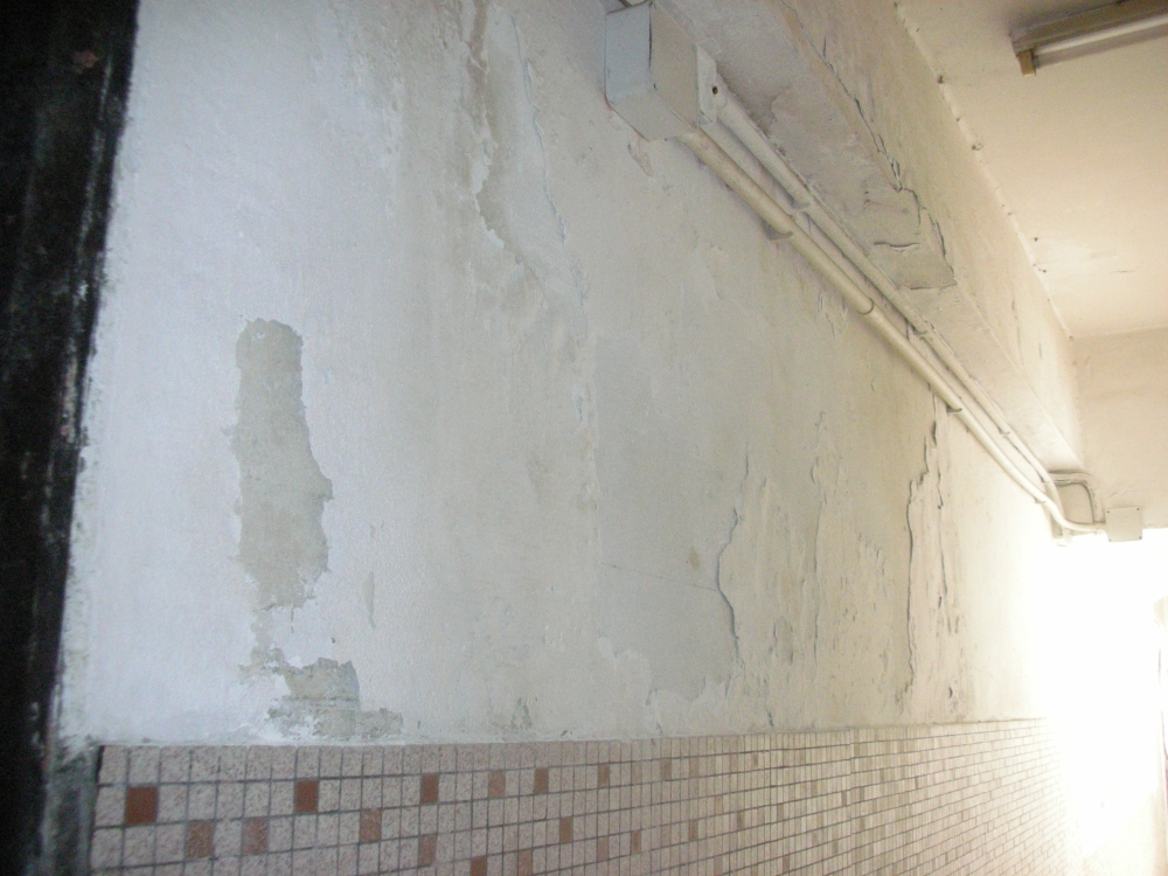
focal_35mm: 35
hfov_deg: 52.6
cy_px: 438
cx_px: 584
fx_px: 1181
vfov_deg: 40.7
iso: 400
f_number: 3
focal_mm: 5.8
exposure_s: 1/54
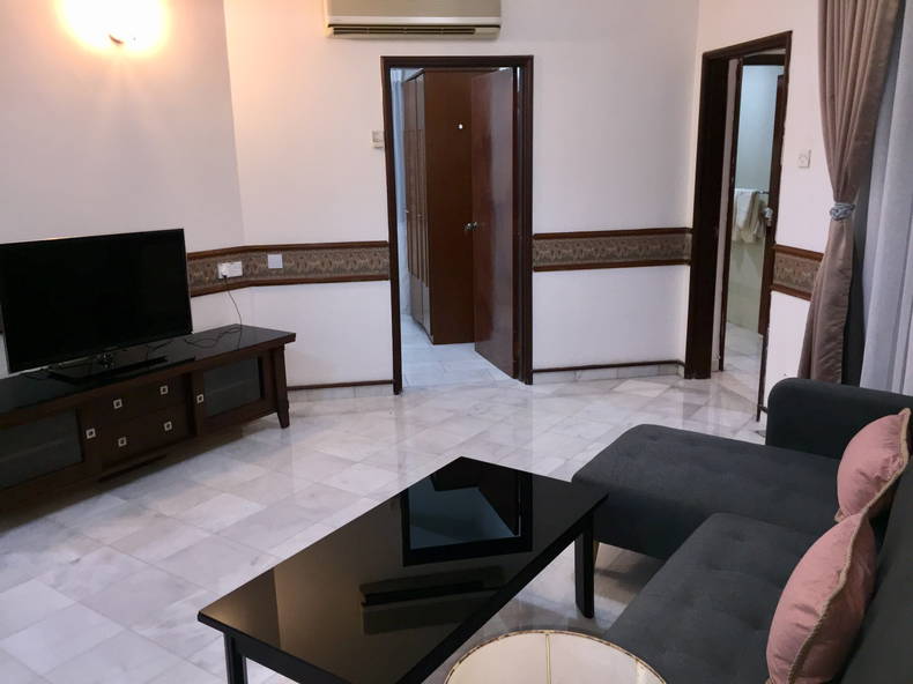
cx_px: 456
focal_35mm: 29
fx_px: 765
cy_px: 342
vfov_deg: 48.2
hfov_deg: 61.7
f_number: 2.2
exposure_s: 1/33
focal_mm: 4.15
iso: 100
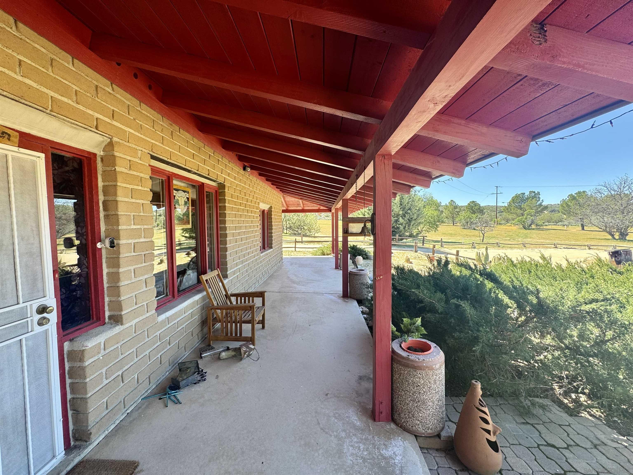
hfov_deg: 102.1
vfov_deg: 85.7
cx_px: 316
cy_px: 238
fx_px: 256
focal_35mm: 14
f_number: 2.2
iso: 40
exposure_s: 1/138
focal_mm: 2.22
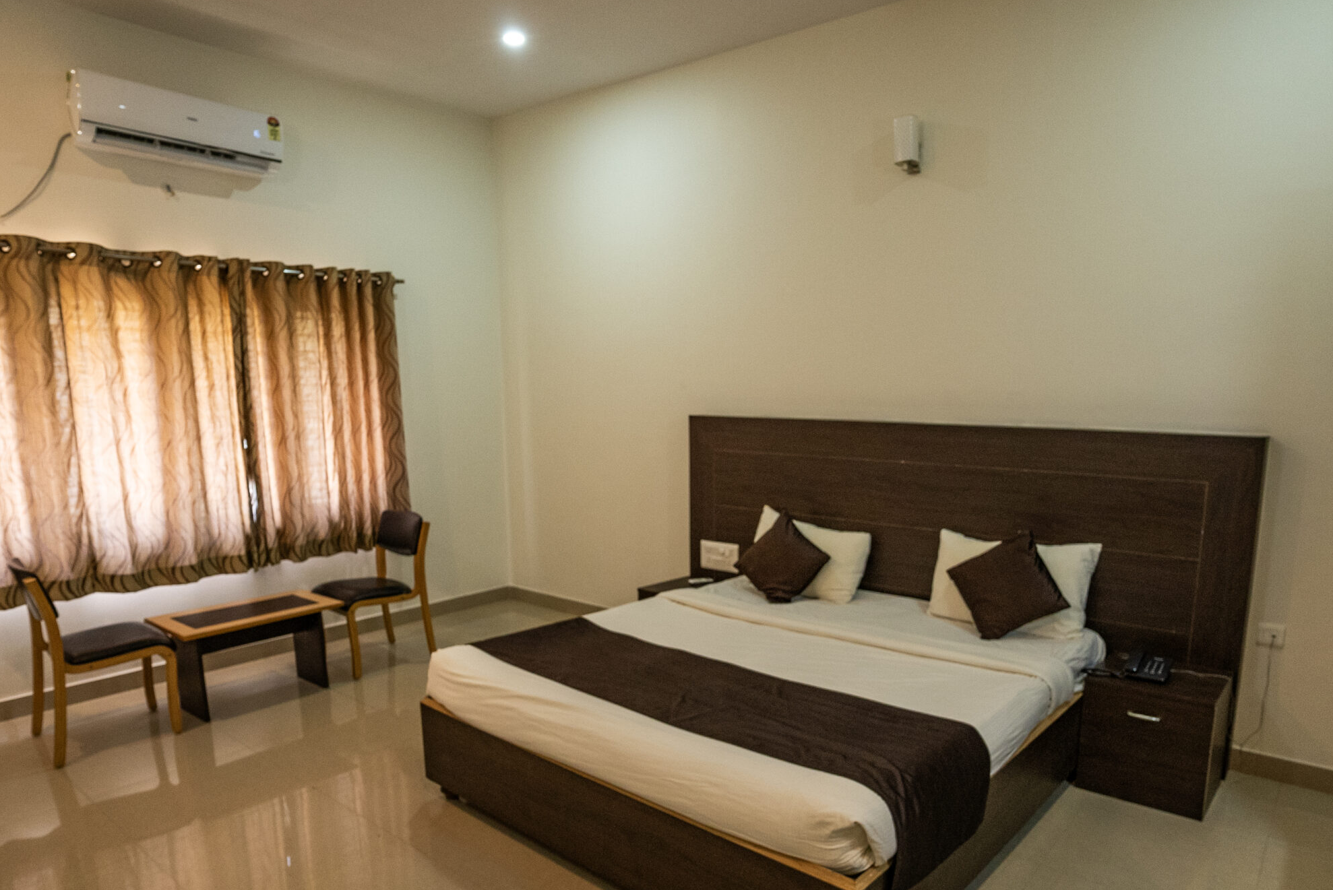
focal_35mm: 22
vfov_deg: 56.8
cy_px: 534
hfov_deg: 78.4
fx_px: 815
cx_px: 727
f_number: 4.5
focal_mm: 17
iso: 2500
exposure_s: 1/100
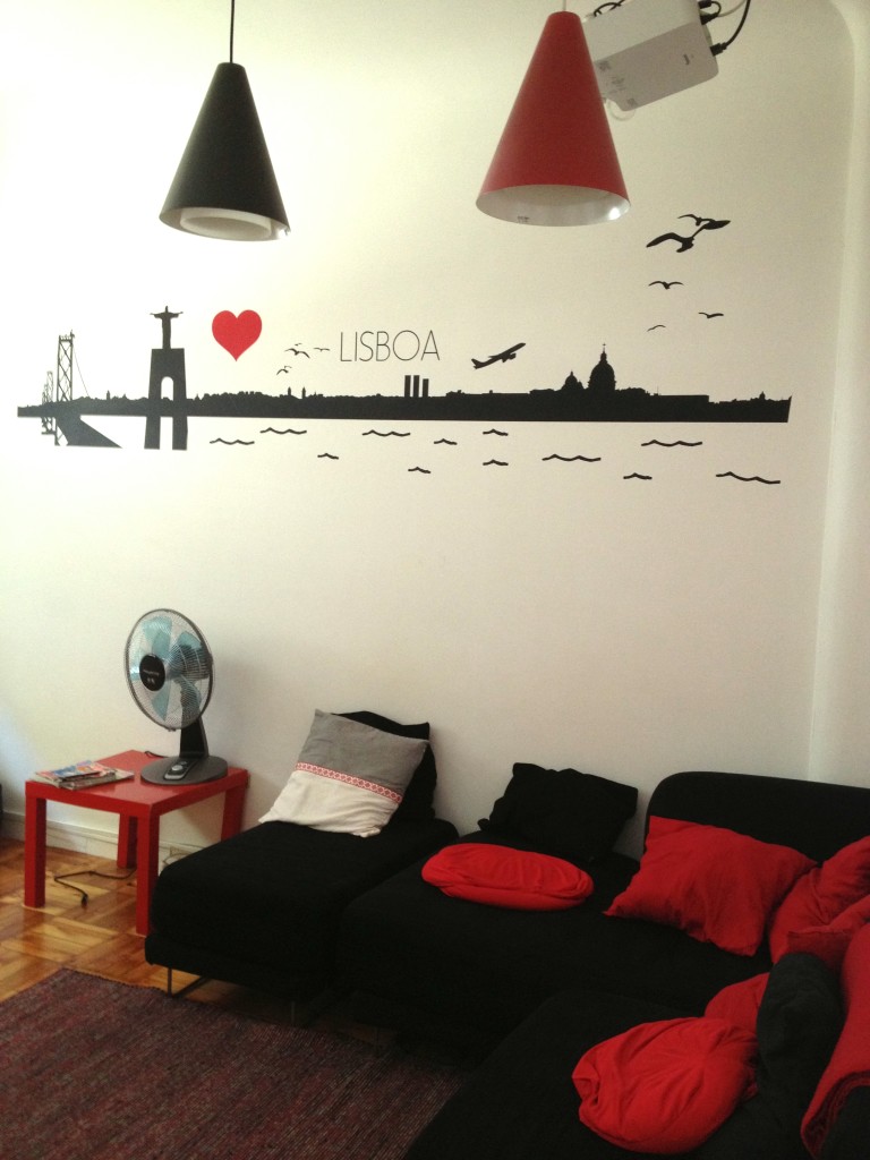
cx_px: 435
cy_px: 580
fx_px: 1173
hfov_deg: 40.7
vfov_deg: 52.6
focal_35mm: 35
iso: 160
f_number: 2.4
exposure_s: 1/20
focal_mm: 4.28
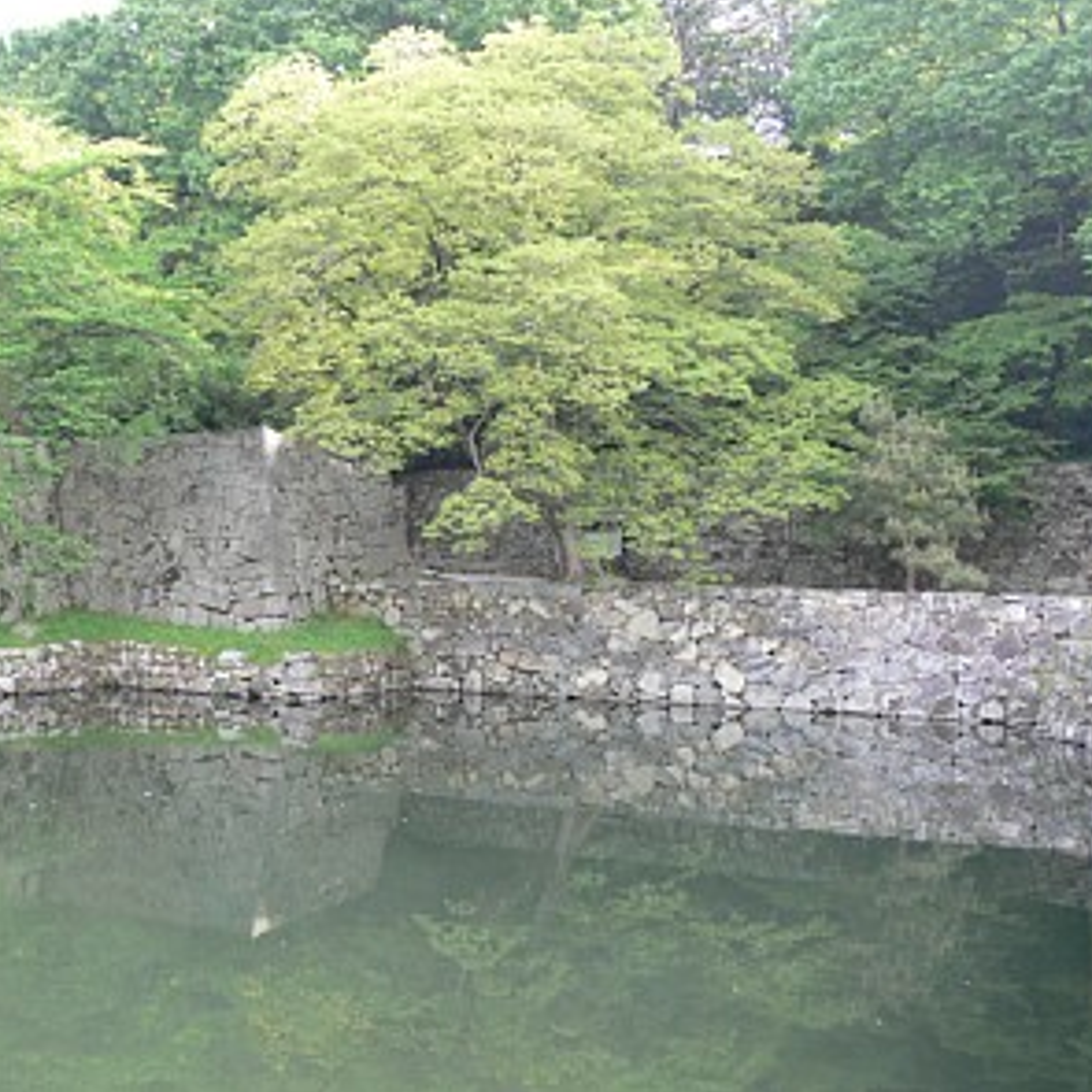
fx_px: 1499
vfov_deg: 40.0
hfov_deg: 39.9
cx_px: 466
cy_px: 544
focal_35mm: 42
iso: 80
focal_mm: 7.4
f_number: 3.2
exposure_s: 1/50
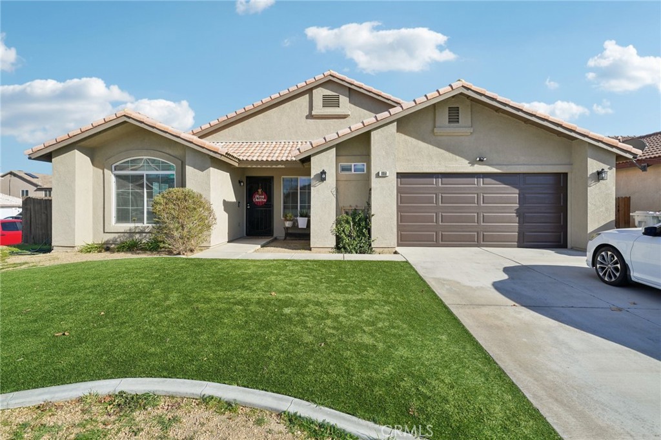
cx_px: 330
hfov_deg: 90.0
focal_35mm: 18
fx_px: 330
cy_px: 220
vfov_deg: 67.3
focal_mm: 18
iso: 100
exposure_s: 1/200
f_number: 8
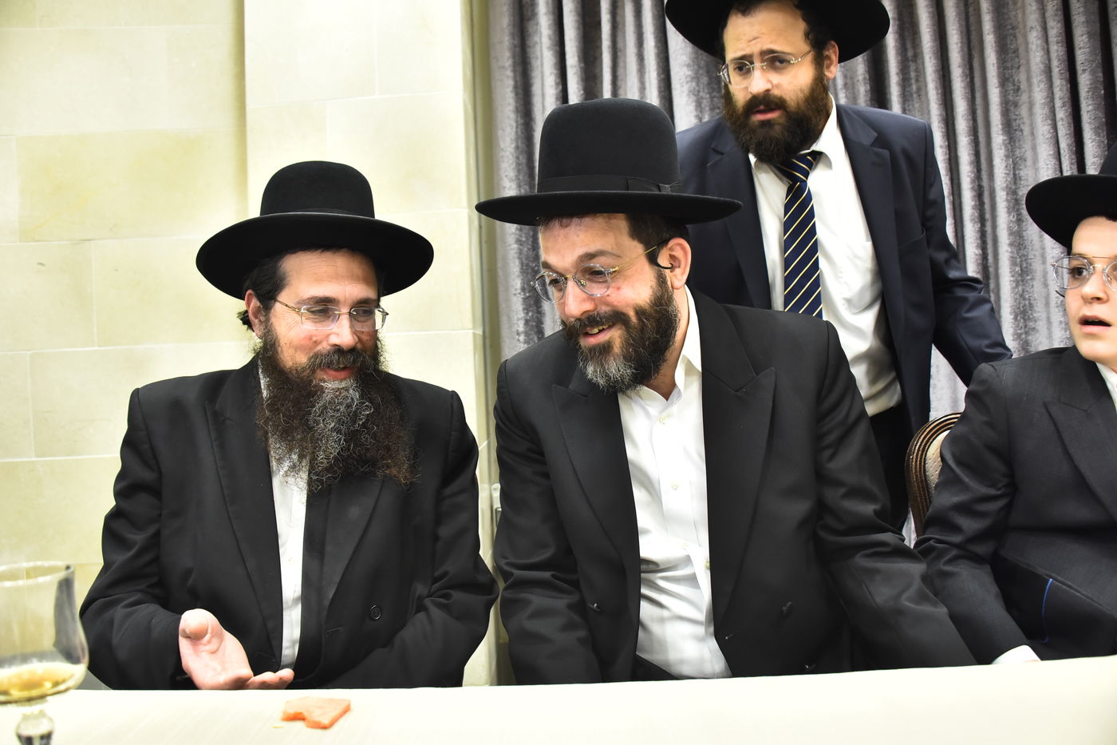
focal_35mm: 28
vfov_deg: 46.4
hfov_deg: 65.5
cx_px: 558
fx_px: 869
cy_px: 372
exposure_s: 1/100
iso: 3200
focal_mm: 28
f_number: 5.6
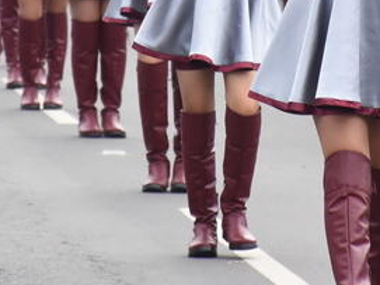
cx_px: 191
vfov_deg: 2.1
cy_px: -95
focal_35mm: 701
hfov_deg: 2.8
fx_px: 7692
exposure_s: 1/1000
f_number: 5.6
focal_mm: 140
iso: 1000
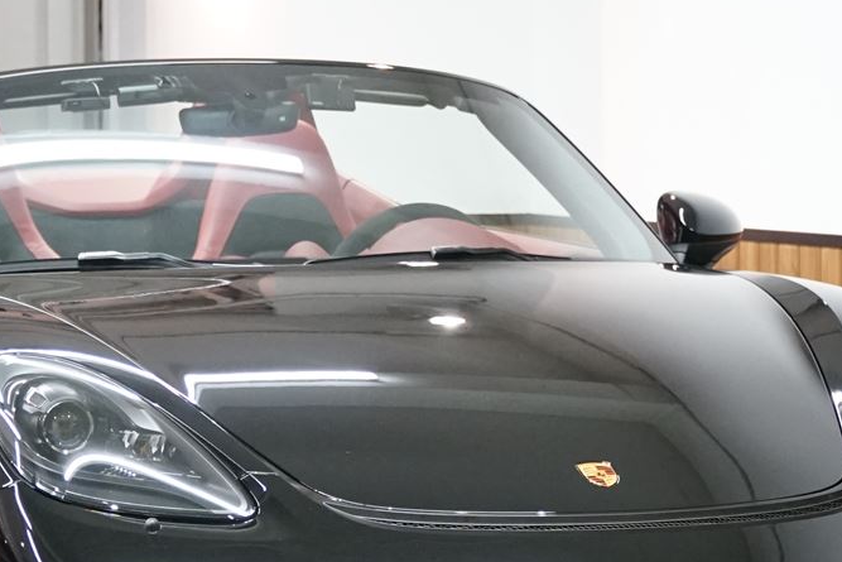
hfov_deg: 12.6
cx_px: 316
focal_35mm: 163
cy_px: 385
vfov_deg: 8.4
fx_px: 3813
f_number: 4
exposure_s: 1/100
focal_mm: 57
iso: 2500
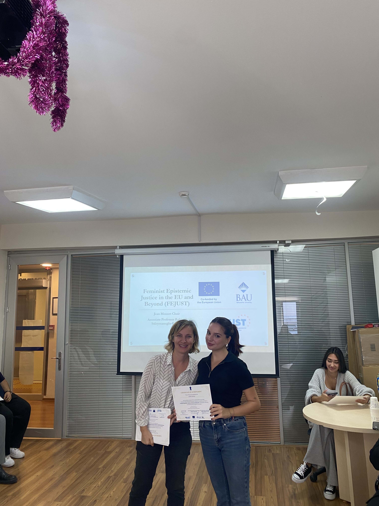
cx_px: 190
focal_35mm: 26
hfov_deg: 53.1
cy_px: 253
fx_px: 380
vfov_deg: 67.3
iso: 80
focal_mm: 4.25
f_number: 1.8
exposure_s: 1/50
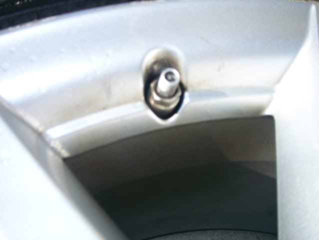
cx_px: 160
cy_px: 120
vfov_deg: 37.8
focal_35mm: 38
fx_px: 350
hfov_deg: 49.0
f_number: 3.9
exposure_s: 1/400
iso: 64
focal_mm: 6.3
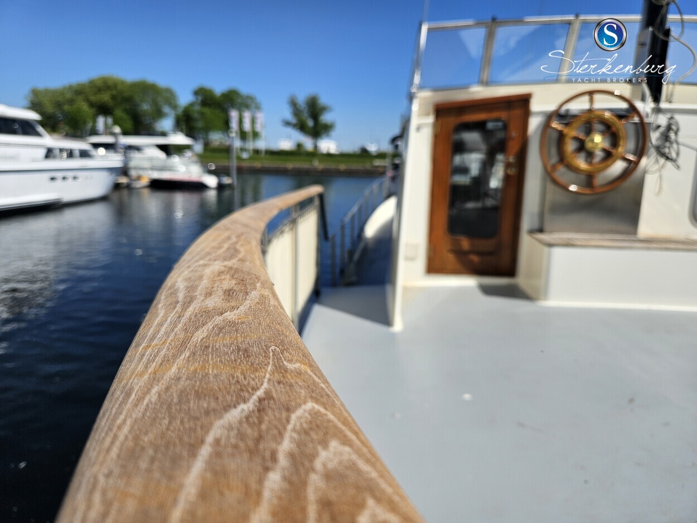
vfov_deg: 58.9
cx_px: 348
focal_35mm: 23
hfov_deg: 73.9
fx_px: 463
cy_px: 262
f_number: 1.8
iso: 25
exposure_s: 1/3291
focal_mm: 5.4
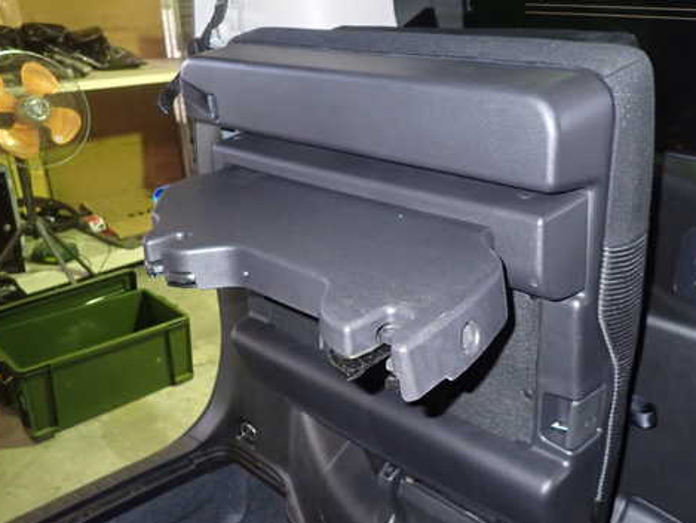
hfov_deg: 56.3
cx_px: 424
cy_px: 273
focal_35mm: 32
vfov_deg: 44.2
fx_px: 644
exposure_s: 1/30
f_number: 2
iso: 500
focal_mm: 4.5
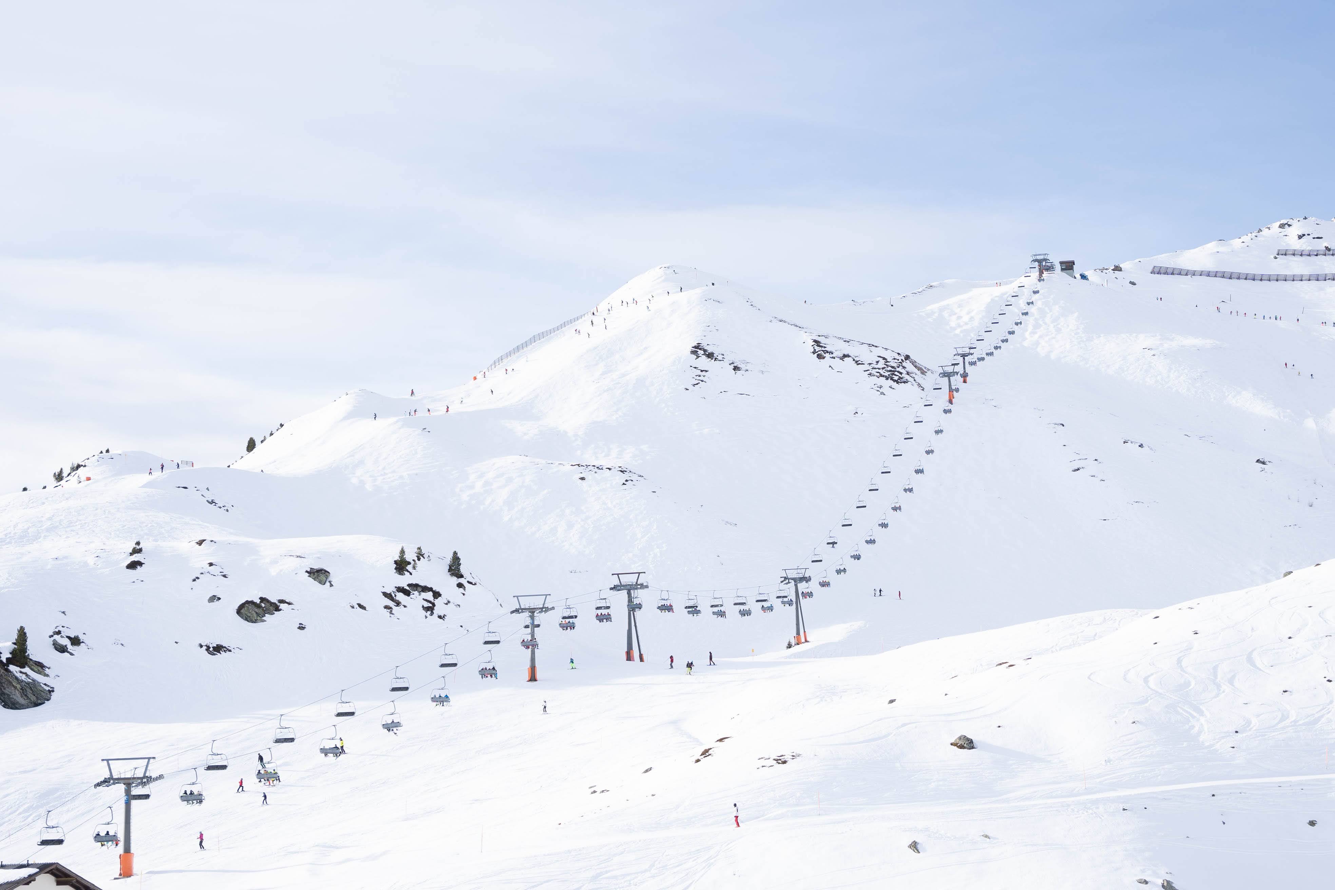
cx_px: 668
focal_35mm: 67
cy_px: 445
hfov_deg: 30.1
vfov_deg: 20.3
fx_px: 2484
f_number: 2.8
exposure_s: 1/1000
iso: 100
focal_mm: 45
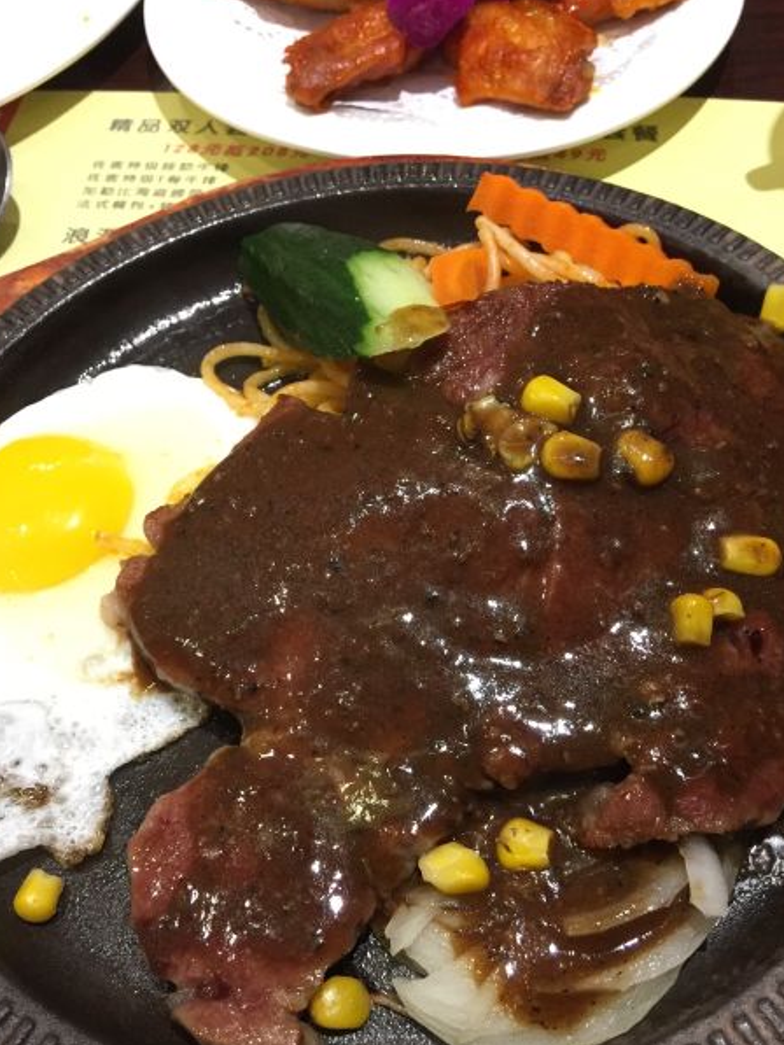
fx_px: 1026
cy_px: 576
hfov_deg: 41.8
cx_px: 409
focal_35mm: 34
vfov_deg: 53.8
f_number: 2.2
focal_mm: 4.15
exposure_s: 1/17
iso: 160
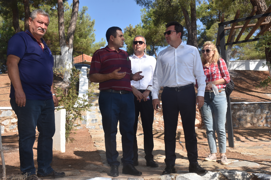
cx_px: 136
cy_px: 90
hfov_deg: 49.6
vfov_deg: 34.2
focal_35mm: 39
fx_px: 294
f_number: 13
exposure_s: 1/250
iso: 320
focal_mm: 26
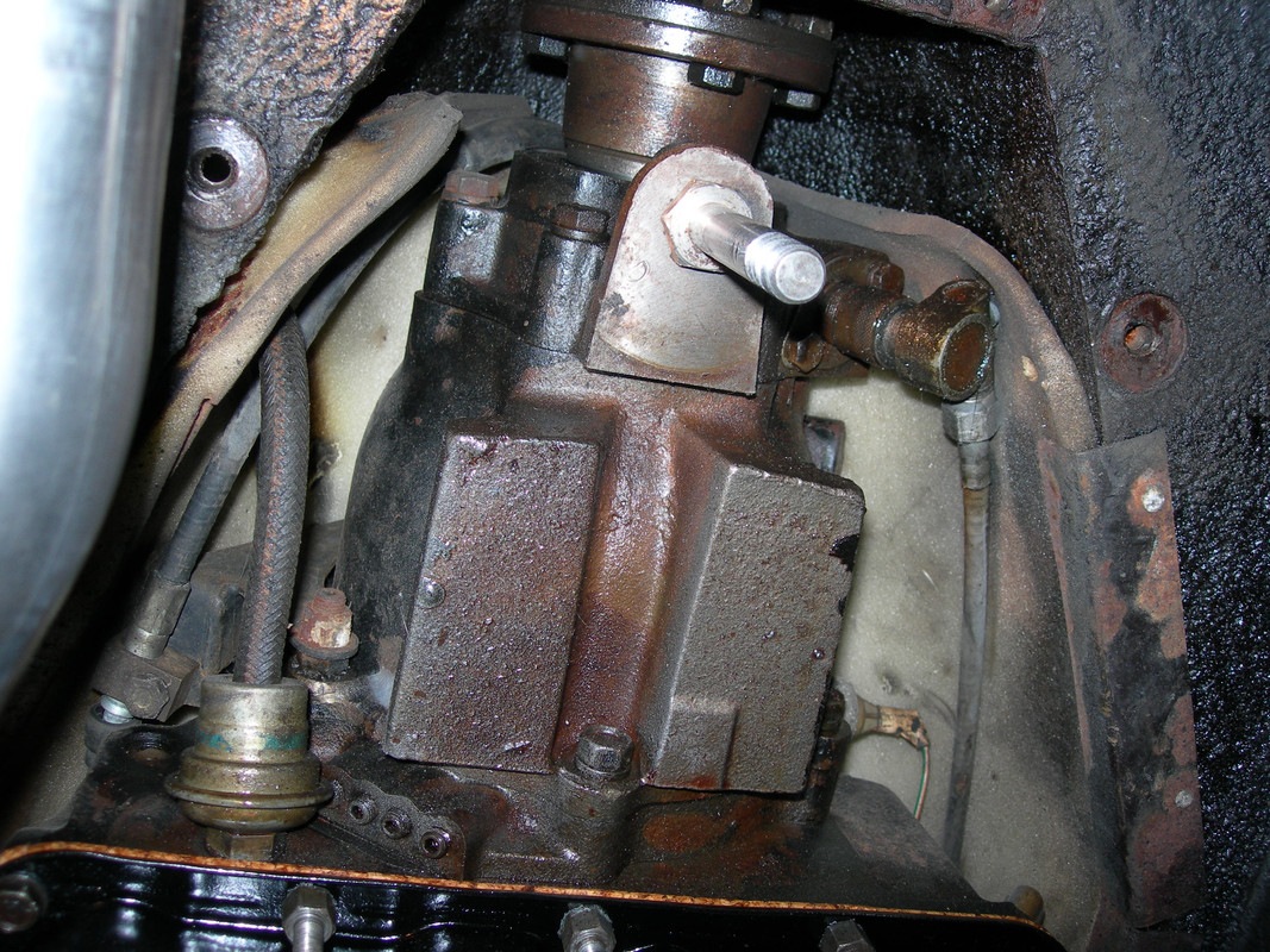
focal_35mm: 38
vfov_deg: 37.7
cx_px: 635
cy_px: 476
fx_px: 1394
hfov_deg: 49.0
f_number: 2.8
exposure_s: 1/60.1
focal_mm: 7.8
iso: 50
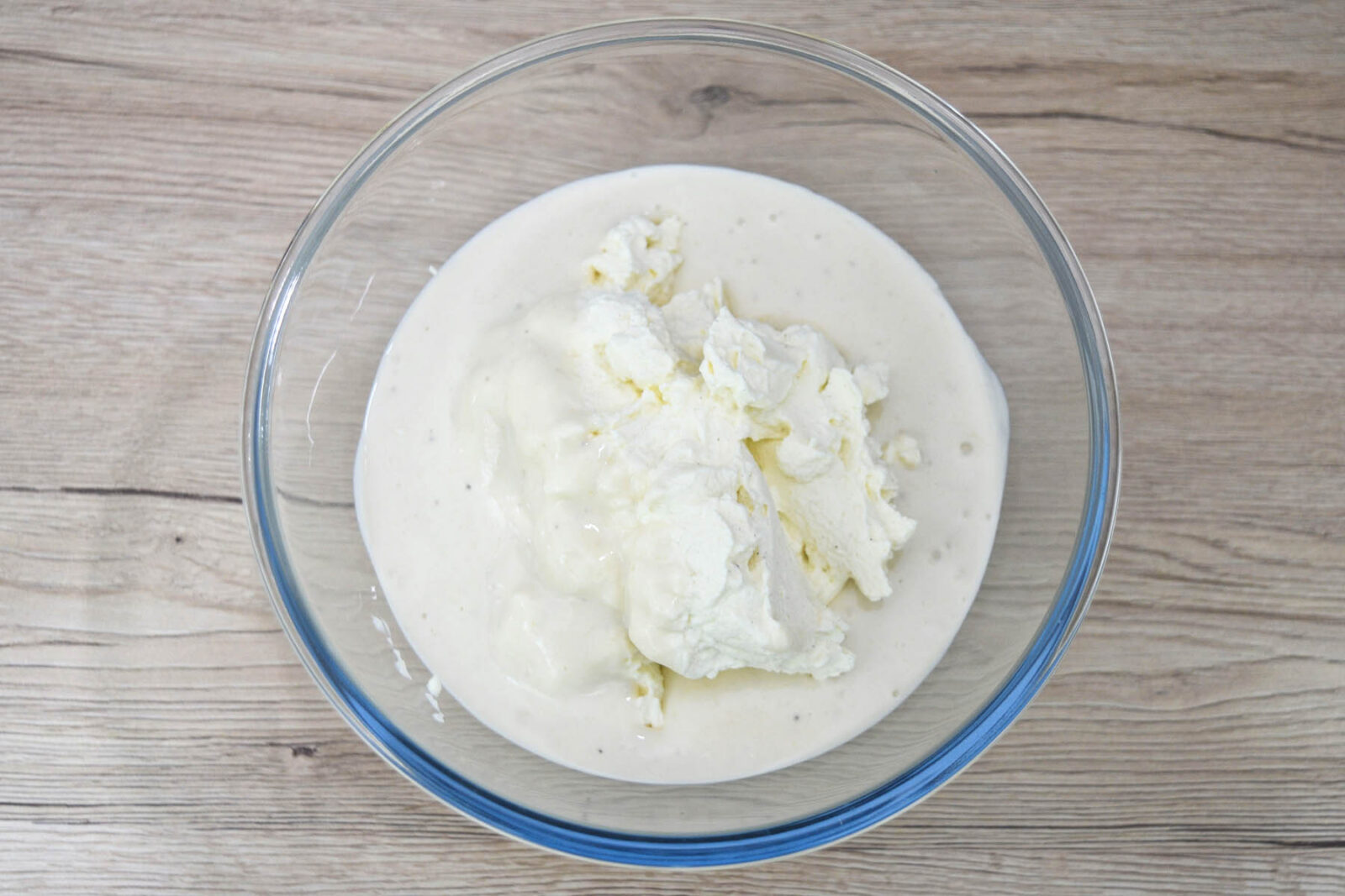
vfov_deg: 36.9
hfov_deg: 53.1
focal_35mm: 36
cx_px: 672
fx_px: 1345
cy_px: 448
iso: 500
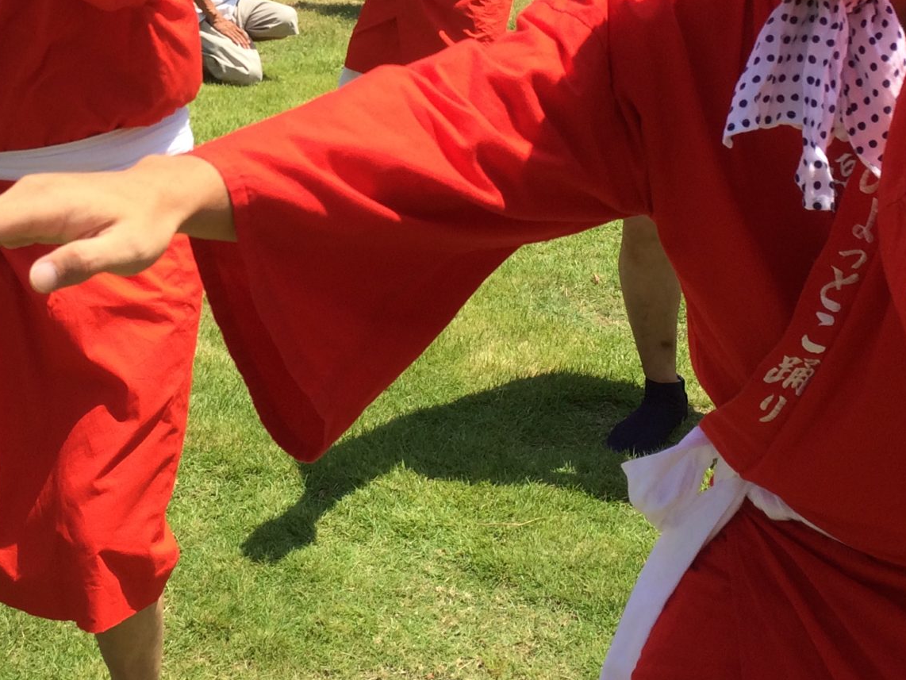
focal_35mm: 65
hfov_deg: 29.5
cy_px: 72
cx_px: 269
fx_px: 1702
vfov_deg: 22.1
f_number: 2.2
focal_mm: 4.15
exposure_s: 1/1520
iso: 32
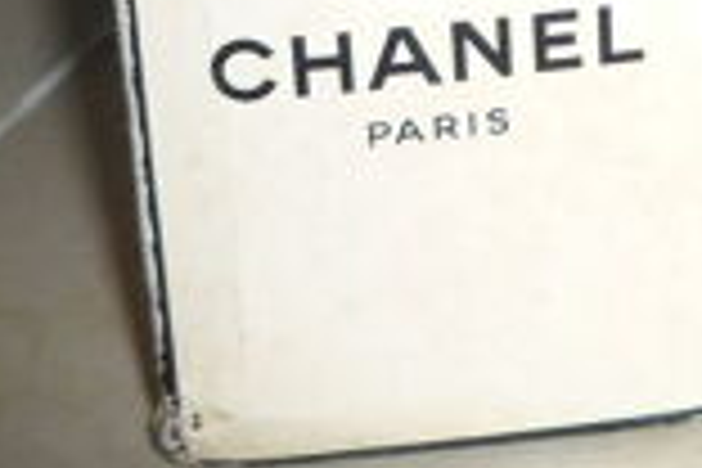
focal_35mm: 80
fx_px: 1560
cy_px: -162
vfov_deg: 16.1
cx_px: 850
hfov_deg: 23.2
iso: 100
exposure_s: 1/30
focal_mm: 4.4
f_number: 4
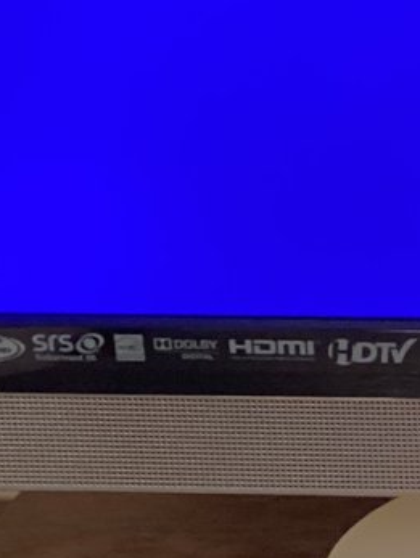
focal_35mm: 135
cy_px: 126
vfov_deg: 14.5
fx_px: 2180
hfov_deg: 10.2
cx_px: 823
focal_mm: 3.3
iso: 800
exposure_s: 1/30
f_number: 2.4
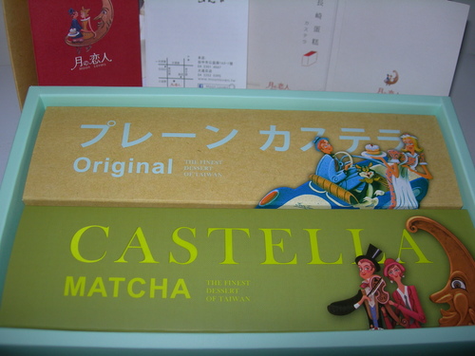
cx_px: 238
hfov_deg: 49.0
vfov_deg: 37.7
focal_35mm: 38
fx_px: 521
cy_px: 178
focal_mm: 7.8
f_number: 2.8
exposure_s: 1/60.1
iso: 50
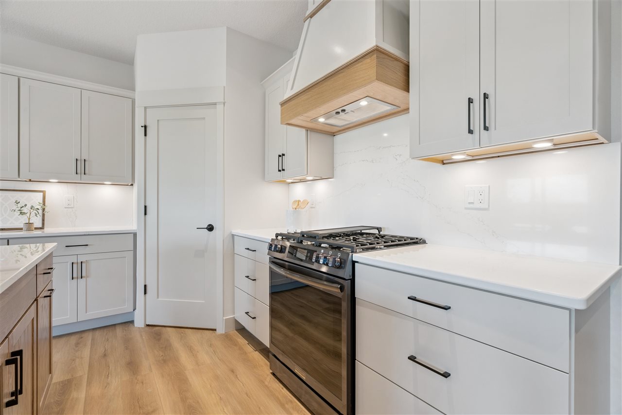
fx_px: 276
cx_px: 311
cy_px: 208
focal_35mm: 16
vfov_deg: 73.7
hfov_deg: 96.7
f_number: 10
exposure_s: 1/8
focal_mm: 16
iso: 400
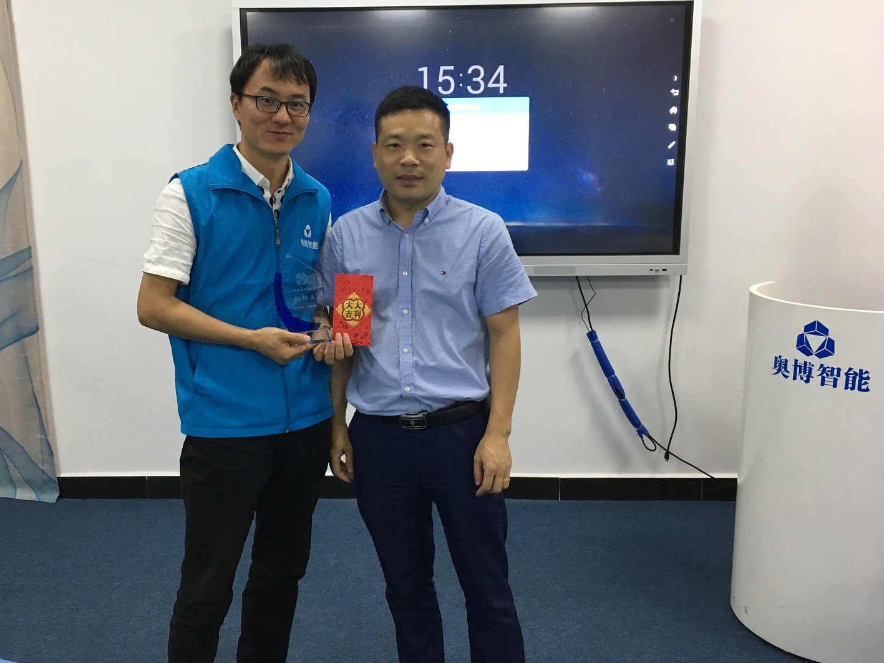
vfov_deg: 42.9
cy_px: 301
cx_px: 391
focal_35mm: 33
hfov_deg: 55.2
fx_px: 843
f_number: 2.2
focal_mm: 4.15
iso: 125
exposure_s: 1/33
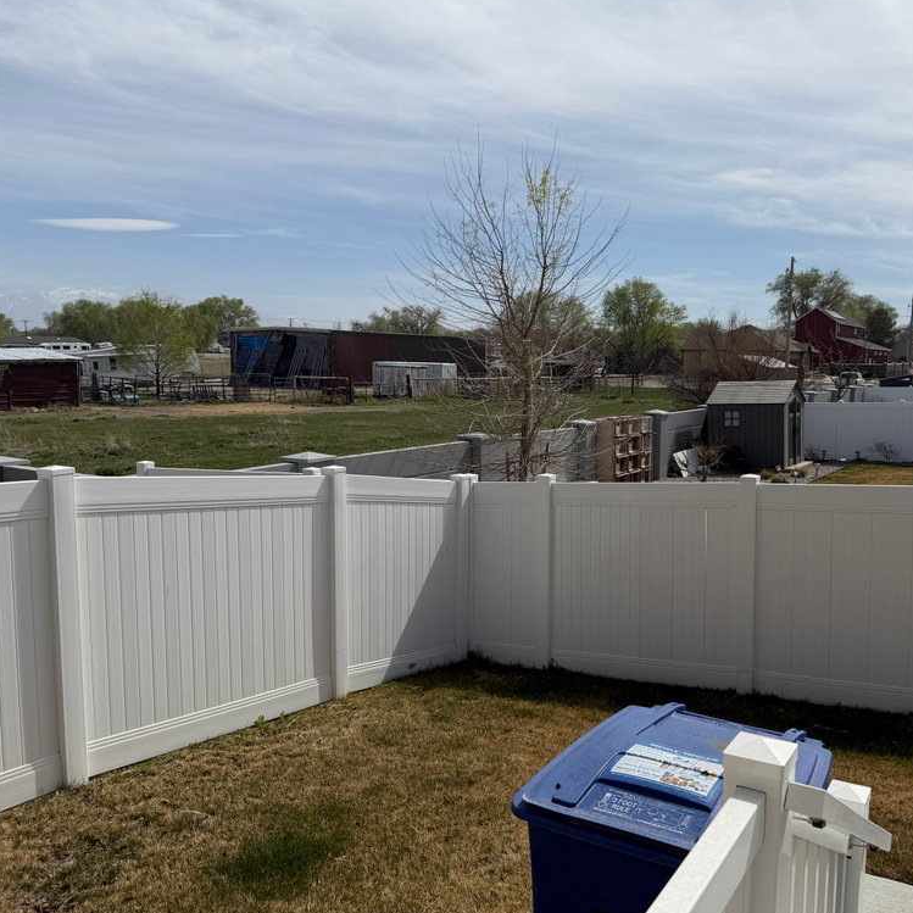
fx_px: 865
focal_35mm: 29
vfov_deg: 55.6
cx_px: 600
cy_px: 453
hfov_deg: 54.6
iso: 80
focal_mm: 6.76
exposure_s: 1/9091
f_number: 1.78
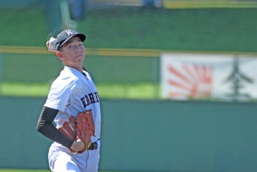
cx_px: 72
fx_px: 3214
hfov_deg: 4.6
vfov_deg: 3.1
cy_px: 118
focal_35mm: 450
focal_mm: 300
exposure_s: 1/4000
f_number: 4
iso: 800
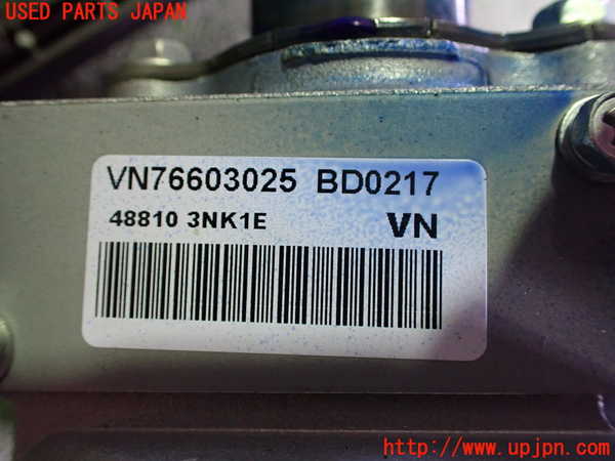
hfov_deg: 60.0
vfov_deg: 46.8
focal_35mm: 30
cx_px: 308
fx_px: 533
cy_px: 230
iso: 800
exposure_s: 1/60
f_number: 2.3
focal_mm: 5.4
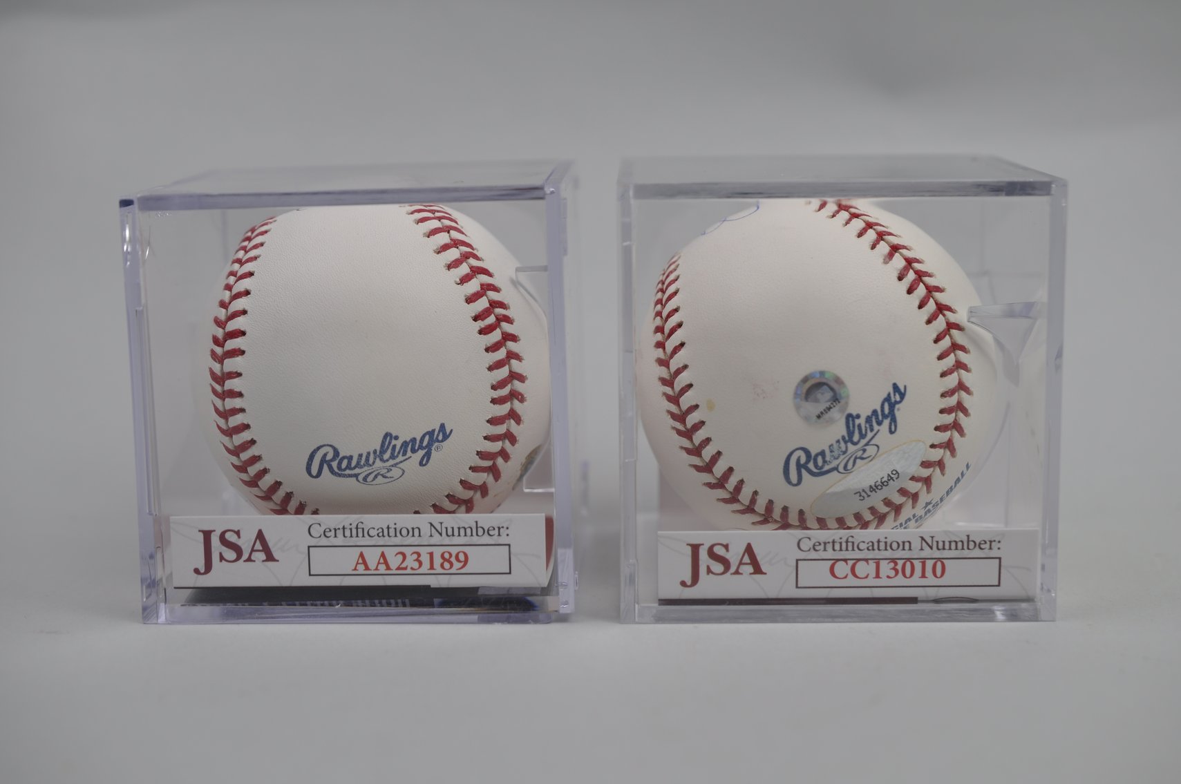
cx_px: 590
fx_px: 1966
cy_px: 392
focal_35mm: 60
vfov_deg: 22.6
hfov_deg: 33.4
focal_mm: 40
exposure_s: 1/100
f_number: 5
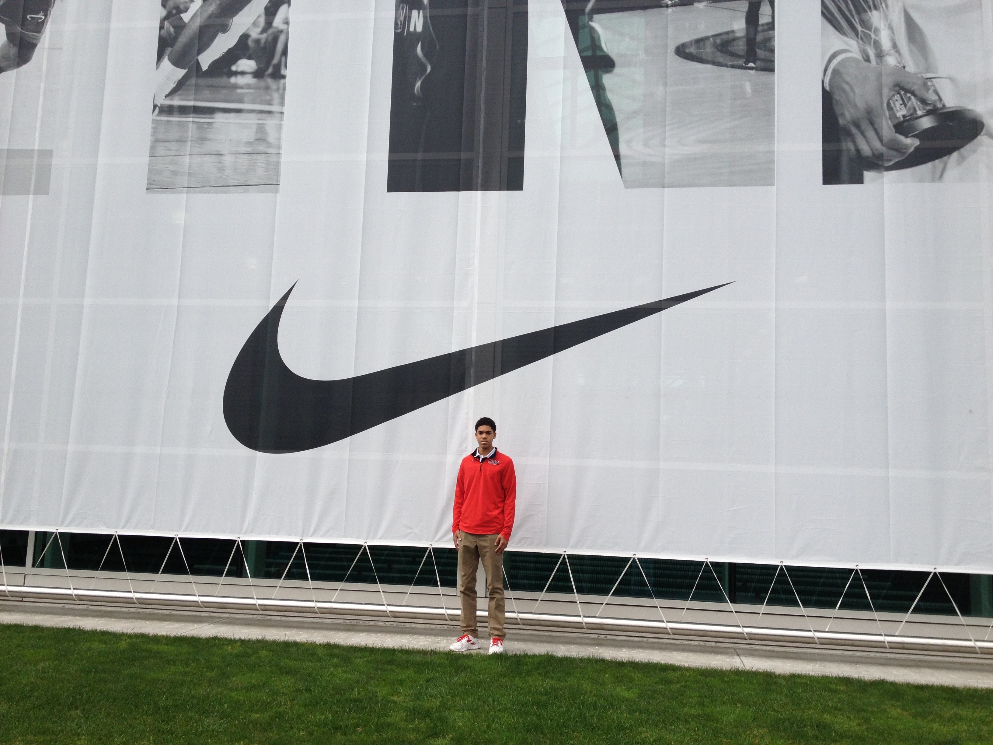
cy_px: 372
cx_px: 496
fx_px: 1004
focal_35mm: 35
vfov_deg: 40.7
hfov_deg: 52.6
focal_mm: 4.28
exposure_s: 1/1672
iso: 50
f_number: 2.4
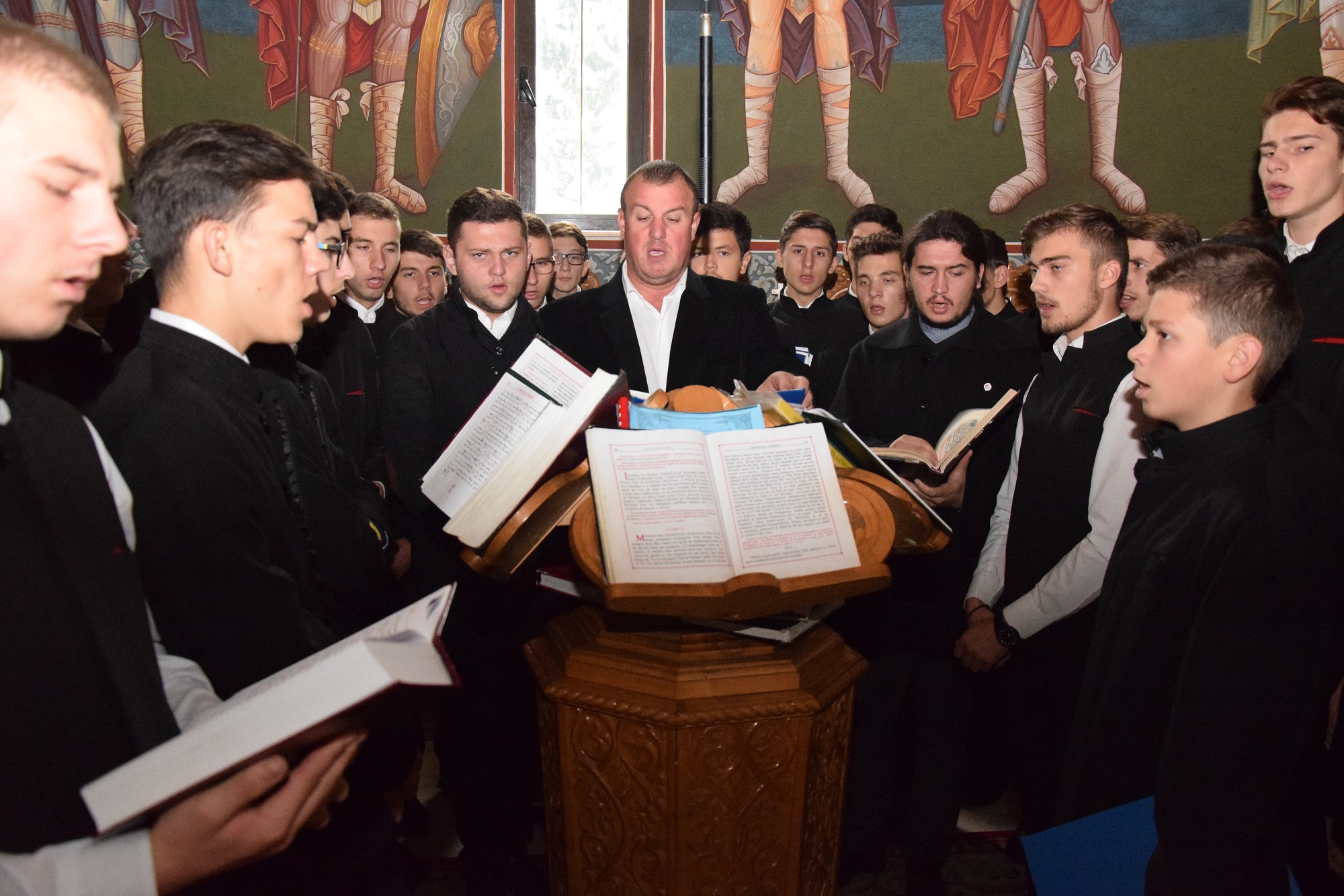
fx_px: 1176
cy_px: 448
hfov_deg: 59.5
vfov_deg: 41.7
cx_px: 672
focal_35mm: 32
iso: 6400
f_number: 4
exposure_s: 1/50
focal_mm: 21
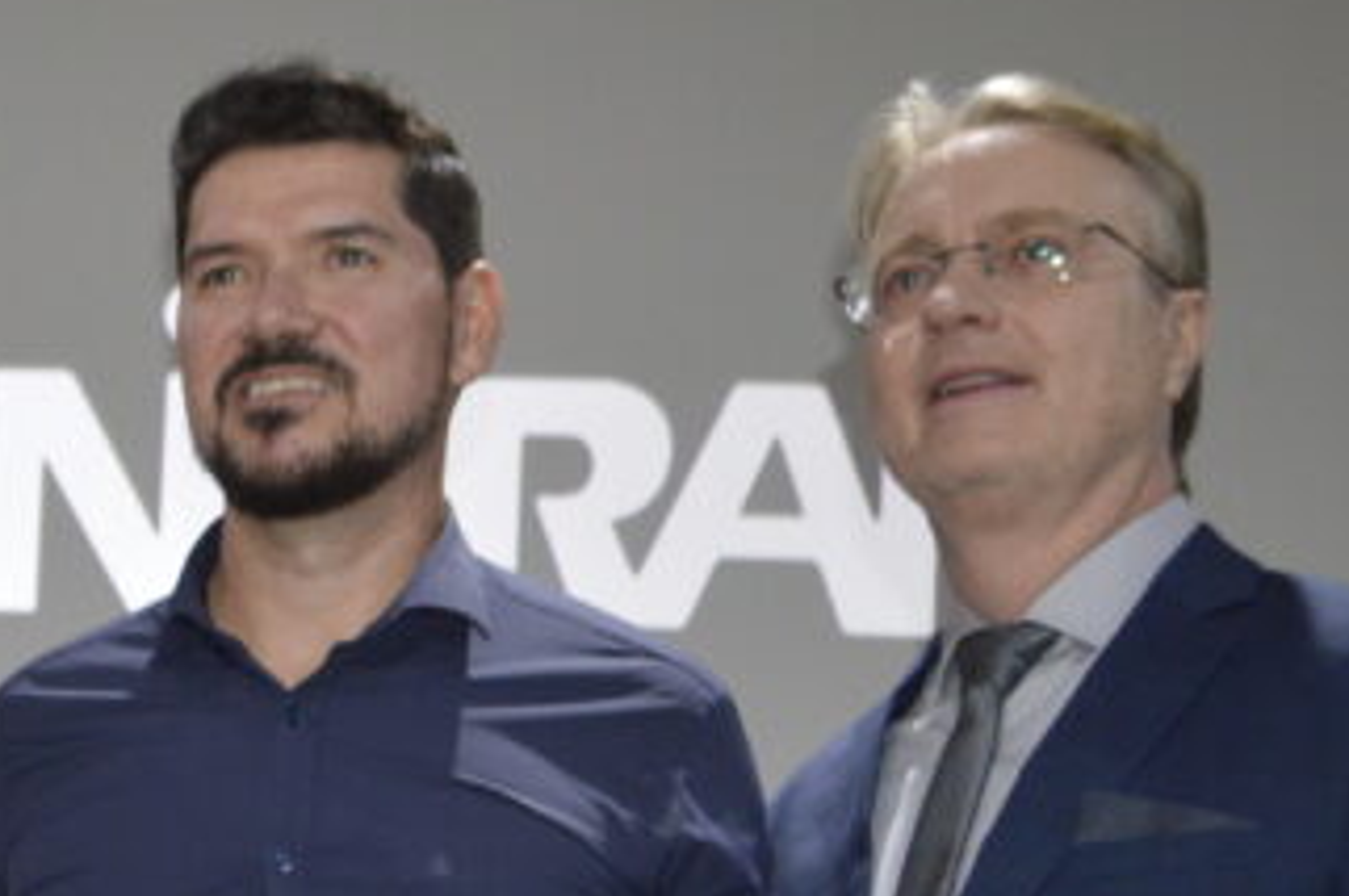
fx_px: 3931
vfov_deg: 12.7
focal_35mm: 105
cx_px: -293
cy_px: 1061
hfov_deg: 18.4
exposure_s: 1/60
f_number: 3.8
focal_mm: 22
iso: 900
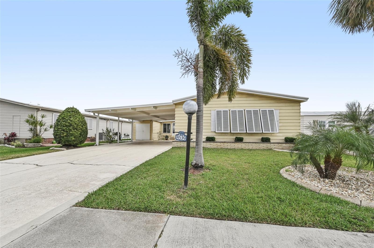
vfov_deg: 81.1
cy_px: 124
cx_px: 187
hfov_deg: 104.3
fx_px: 145
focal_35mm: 14
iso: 400
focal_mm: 14
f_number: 8
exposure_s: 1/1600
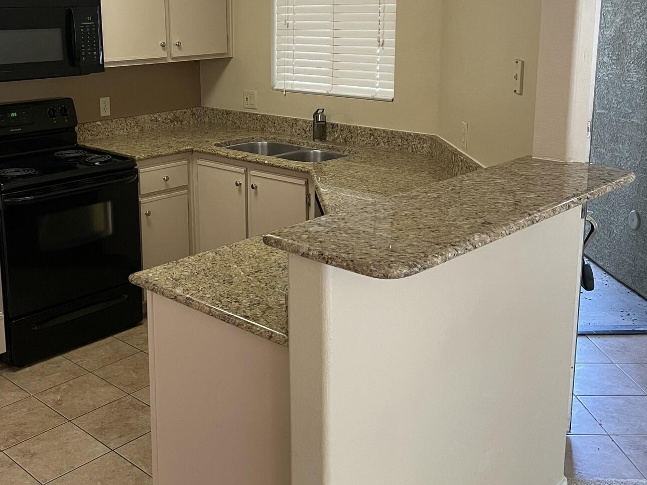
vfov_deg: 34.7
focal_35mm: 41
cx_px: 220
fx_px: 766
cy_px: 146
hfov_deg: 45.2
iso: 320
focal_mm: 4.2
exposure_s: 1/60
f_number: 1.6
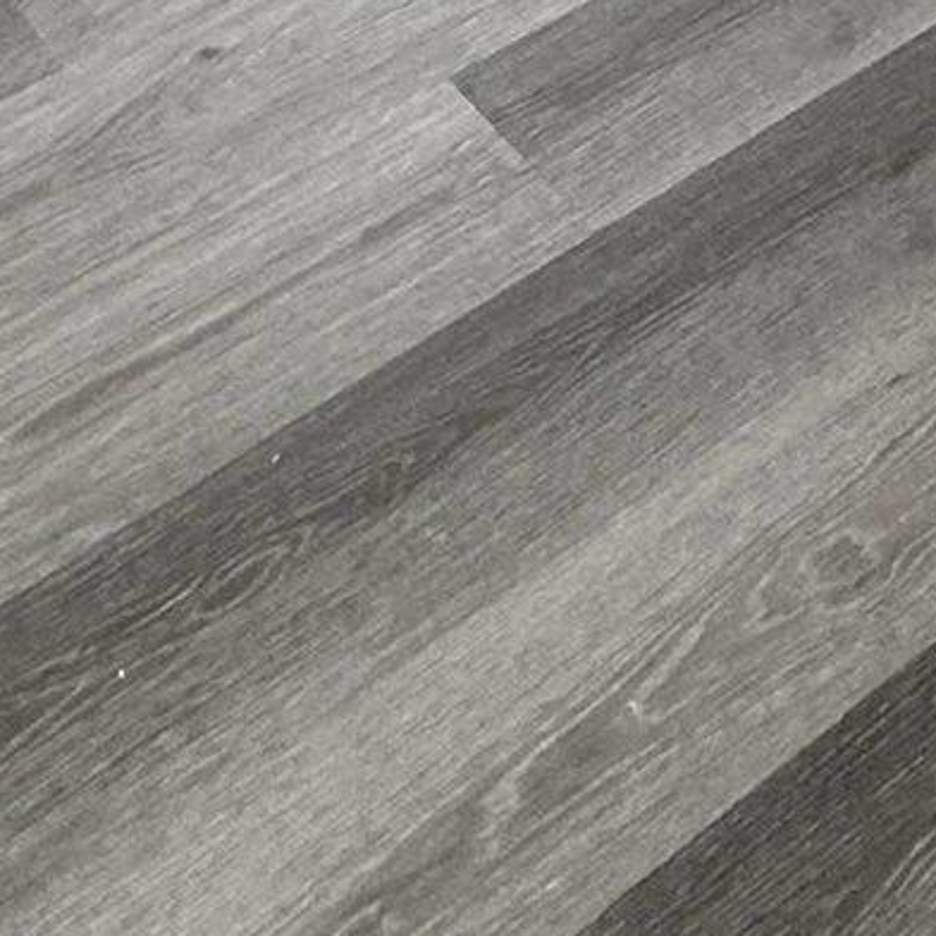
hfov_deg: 17.1
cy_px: -1671
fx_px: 2967
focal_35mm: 97
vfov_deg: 11.9
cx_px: 1141
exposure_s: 1/99
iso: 64
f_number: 2.2
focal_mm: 2.22
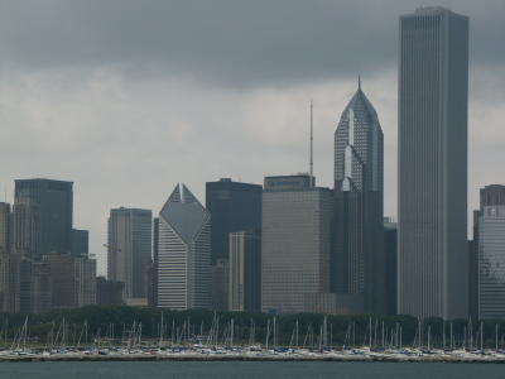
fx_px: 2276
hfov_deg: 12.7
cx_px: 252
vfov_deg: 9.5
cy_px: 190
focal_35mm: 156
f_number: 6.7
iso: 100
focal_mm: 39.55
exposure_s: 1/750
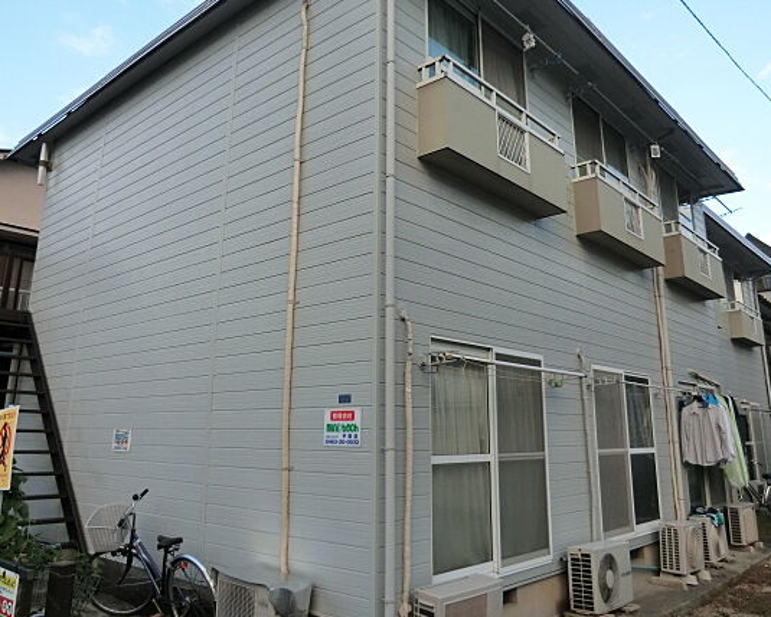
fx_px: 639
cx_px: 392
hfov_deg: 62.2
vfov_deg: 51.4
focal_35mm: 28
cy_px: 275
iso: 80
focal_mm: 4.3
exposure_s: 1/200
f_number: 3.2
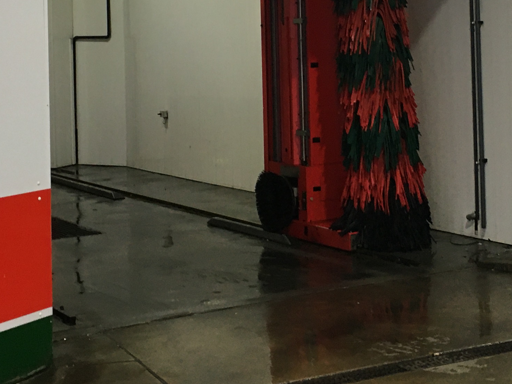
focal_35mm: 79
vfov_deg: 18.3
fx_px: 1168
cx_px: 329
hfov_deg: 24.6
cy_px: 34
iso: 64
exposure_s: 1/33
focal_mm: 4.15
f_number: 2.2
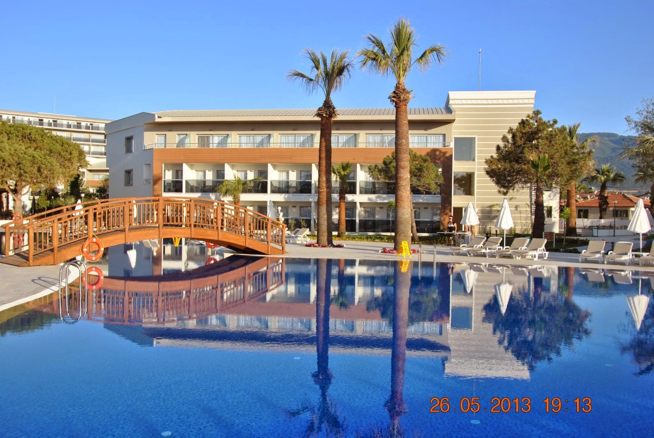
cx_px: 327
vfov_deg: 40.1
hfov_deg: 57.2
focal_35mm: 33
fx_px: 600
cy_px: 219
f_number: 7.1
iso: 100
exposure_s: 1/200
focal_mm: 22
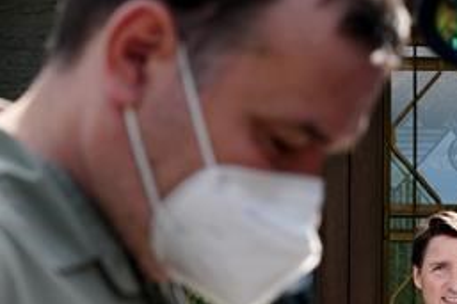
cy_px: 212
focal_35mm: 253
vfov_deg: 5.4
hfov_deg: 8.1
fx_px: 3210
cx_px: 336
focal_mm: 100
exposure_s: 1/250
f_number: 11
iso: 500
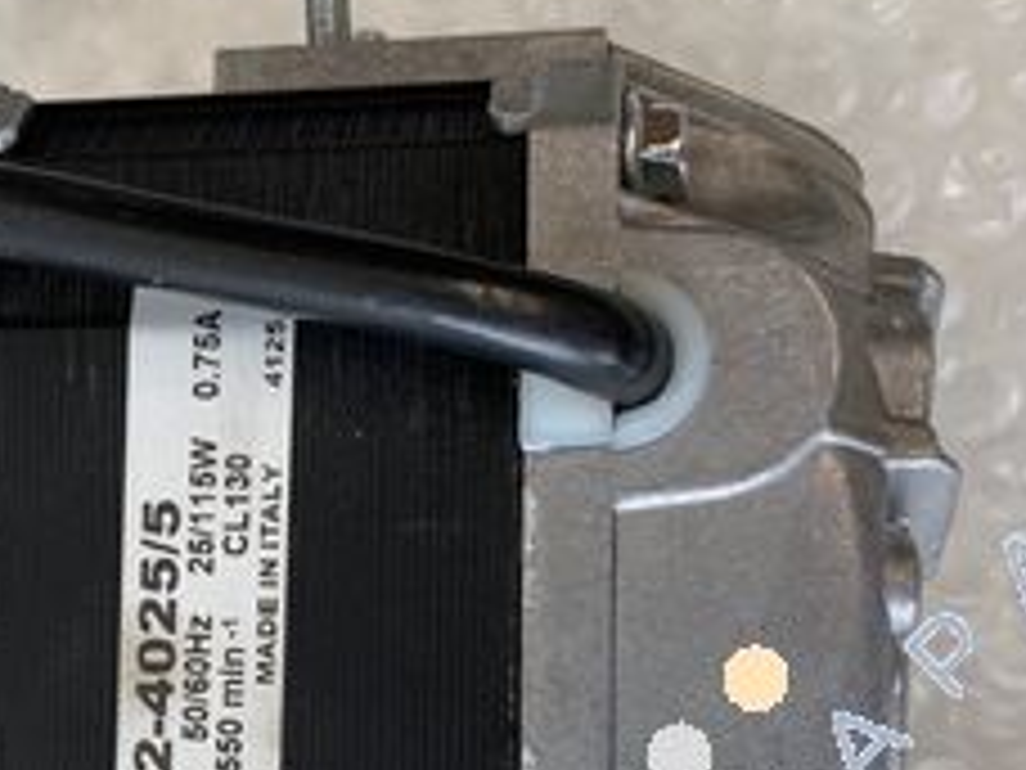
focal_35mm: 57
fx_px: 1689
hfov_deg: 33.3
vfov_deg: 25.2
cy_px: 633
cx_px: 306
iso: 64
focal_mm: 4.25
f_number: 1.8
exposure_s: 1/121
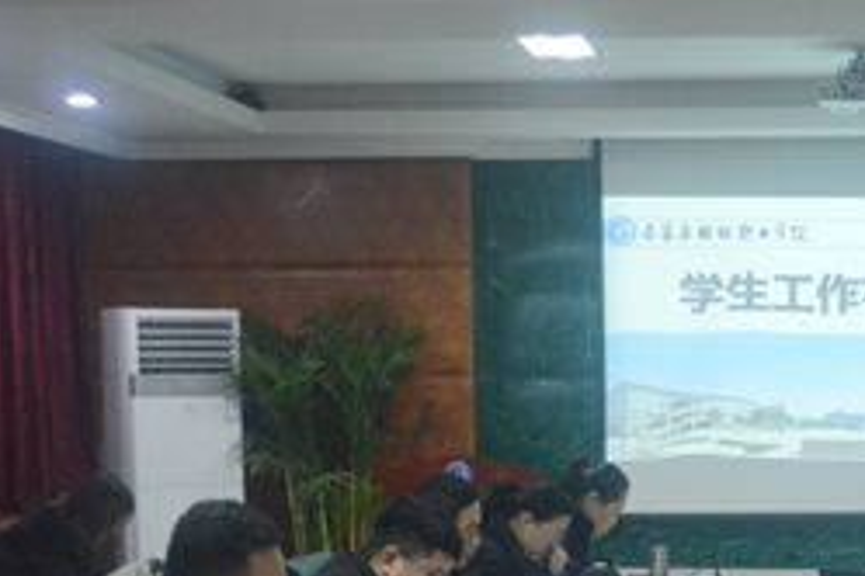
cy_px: 576
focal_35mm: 86
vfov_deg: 15.6
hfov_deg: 23.0
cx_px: 785
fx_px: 2066
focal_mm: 26
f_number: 4.2
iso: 1600
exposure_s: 1/60
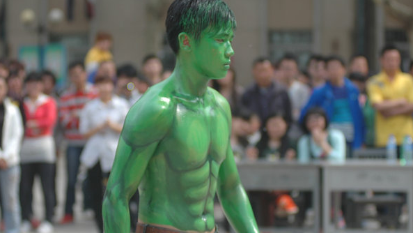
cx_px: 205
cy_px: 115
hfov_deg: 16.9
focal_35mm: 127
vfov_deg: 9.6
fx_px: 1391
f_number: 2.8
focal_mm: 80
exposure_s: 1/1250
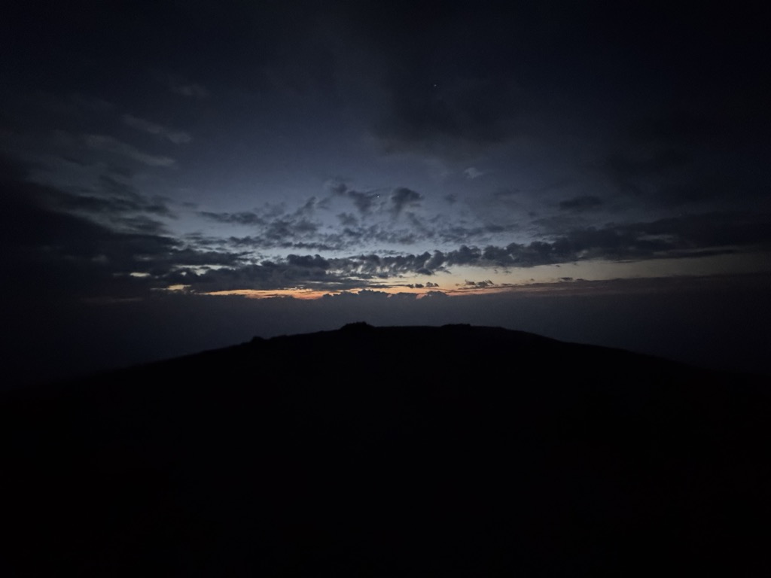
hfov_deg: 102.1
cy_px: 289
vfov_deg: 85.7
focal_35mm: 14
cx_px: 386
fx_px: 312
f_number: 2.2
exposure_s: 1/15
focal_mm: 2.22
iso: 3200
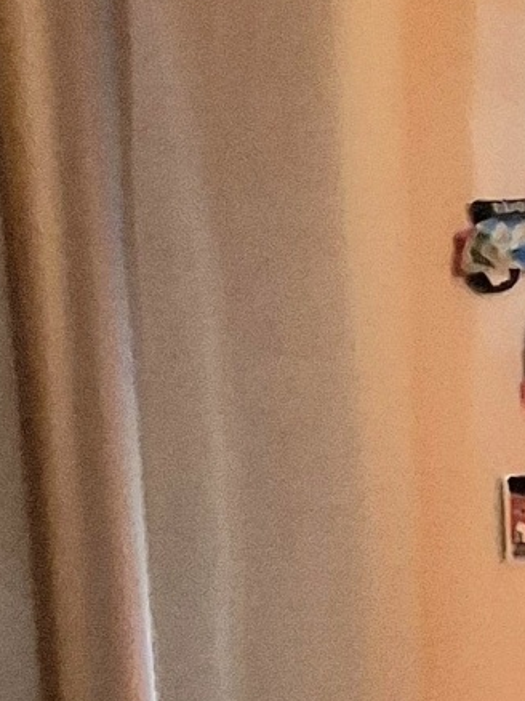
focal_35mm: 76
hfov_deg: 16.3
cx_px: 943
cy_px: 722
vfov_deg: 24.4
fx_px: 1538
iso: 400
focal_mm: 1.74
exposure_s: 1/25
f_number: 2.2
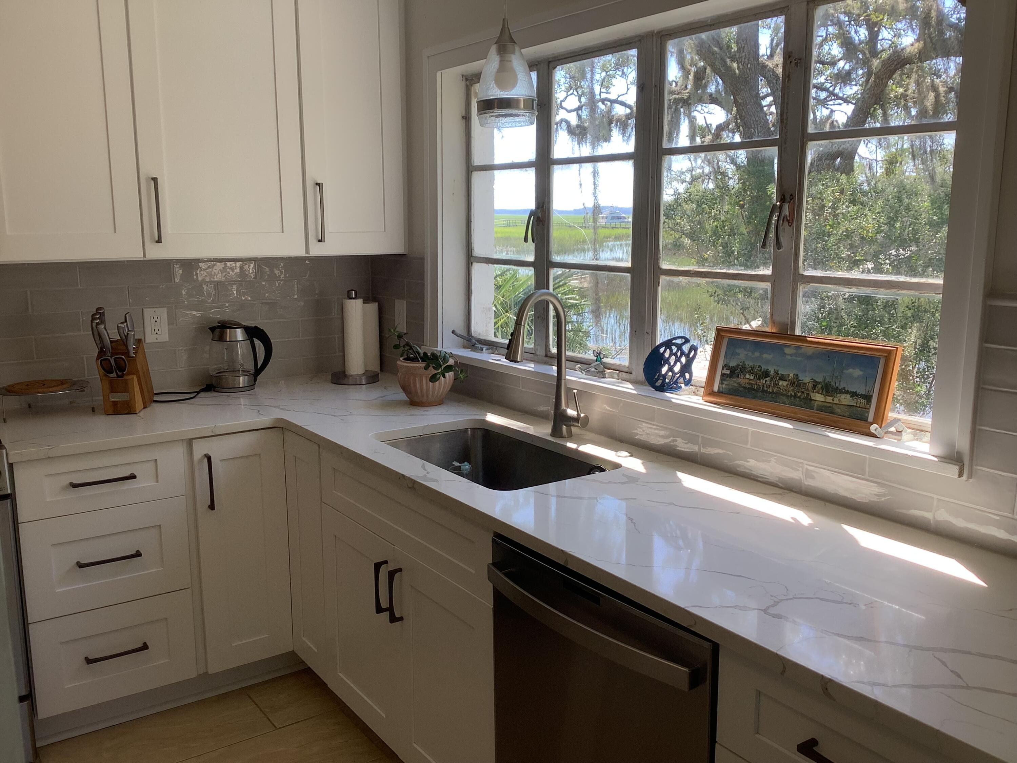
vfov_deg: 45.4
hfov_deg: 58.4
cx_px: 508
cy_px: 382
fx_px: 911
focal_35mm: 31
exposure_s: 1/129
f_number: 2.4
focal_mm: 3.3
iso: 25
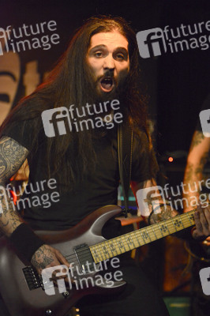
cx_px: 105
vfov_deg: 28.9
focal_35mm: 70
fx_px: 614
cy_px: 158
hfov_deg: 19.4
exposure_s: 1/250
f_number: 2.8
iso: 6400
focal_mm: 70
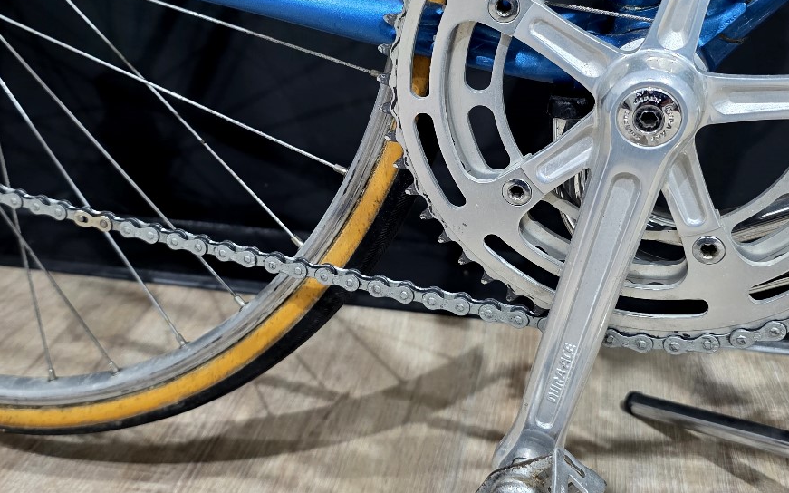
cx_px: 359
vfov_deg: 30.3
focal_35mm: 42
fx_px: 903
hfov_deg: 47.1
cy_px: 163
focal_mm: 6.3
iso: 400
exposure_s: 1/100
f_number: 1.7
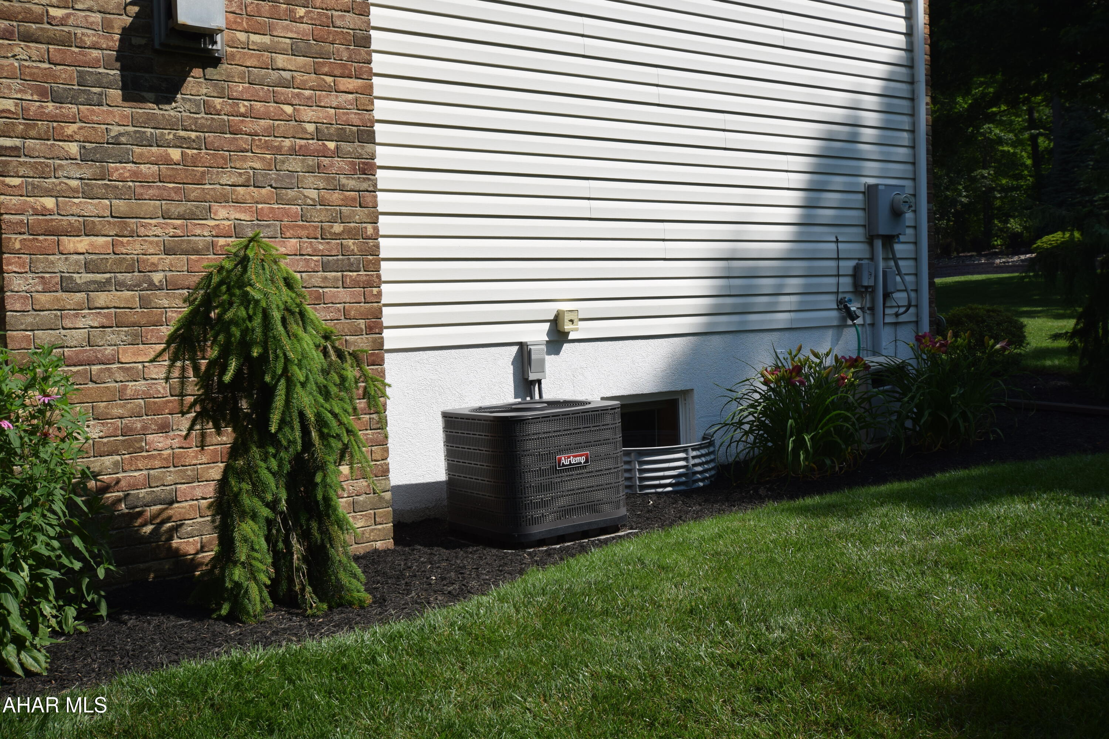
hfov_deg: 53.1
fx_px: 1109
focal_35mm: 36
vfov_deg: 36.9
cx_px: 554
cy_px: 370
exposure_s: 1/400
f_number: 10
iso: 200
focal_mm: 24
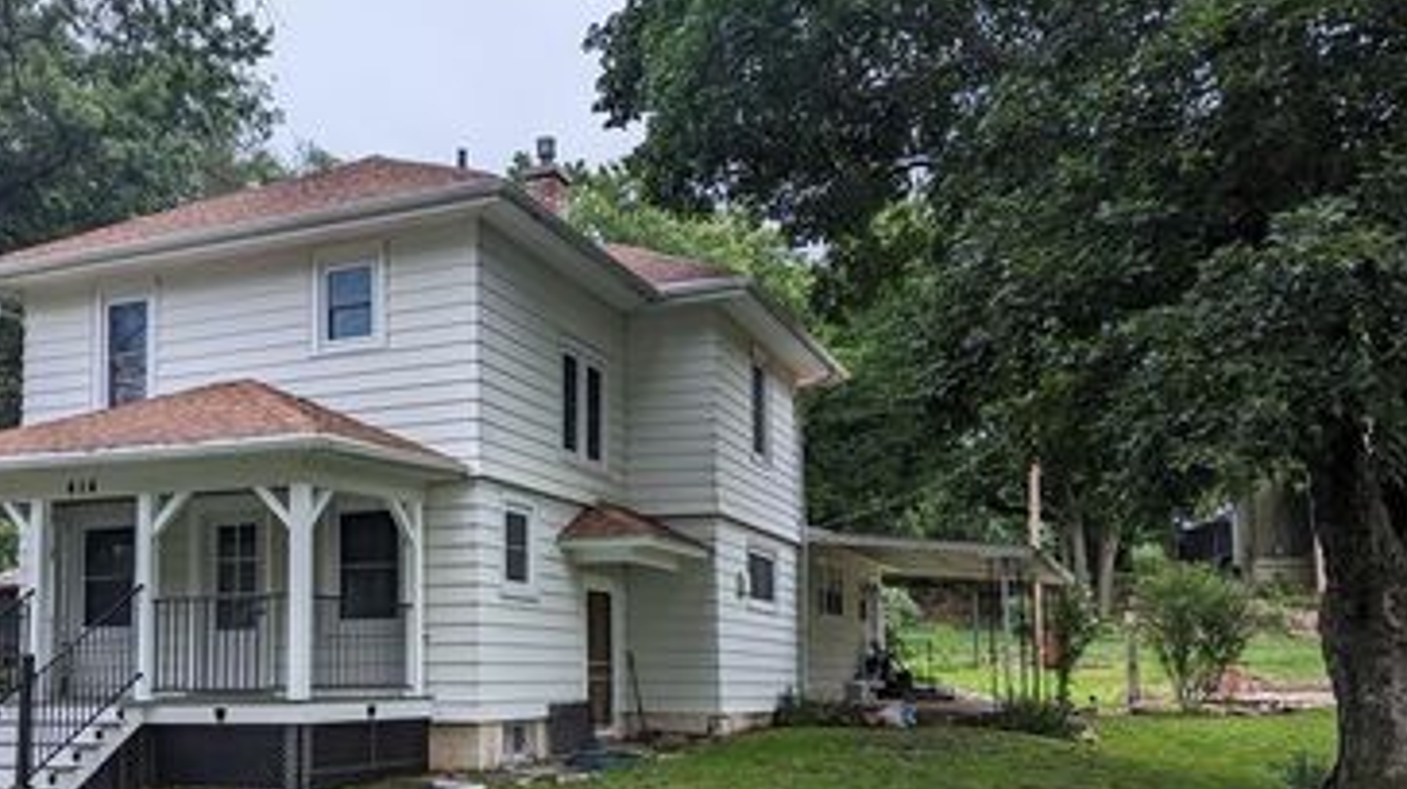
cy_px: 569
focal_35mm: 36
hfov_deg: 54.7
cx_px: 522
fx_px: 1342
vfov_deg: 32.3
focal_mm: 6.81
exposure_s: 1/200
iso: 30
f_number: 1.85
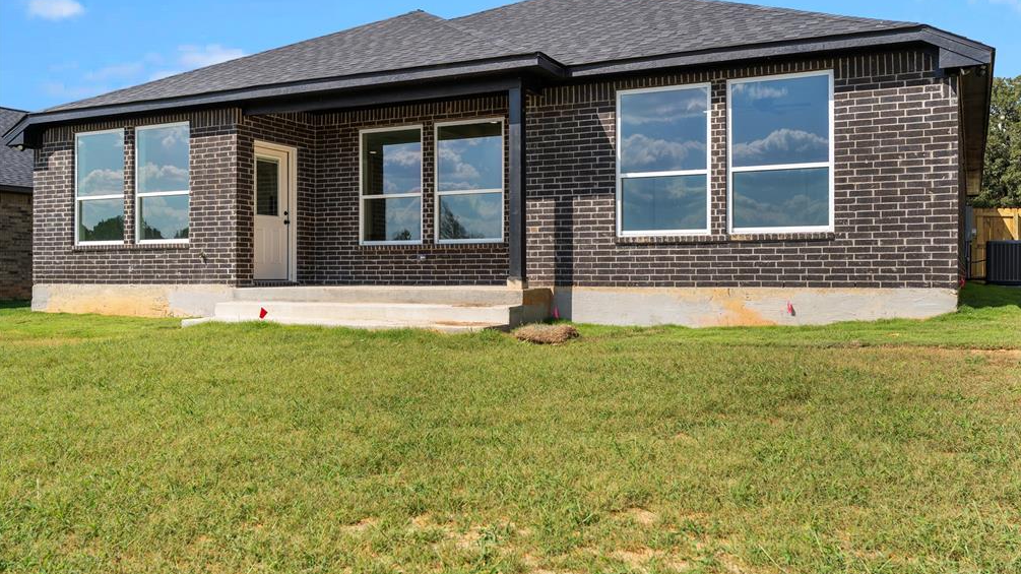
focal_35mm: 32
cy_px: 302
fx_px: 866
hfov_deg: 61.0
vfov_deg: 36.7
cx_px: 518
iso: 100
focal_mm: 30
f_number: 5.6
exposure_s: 1/400
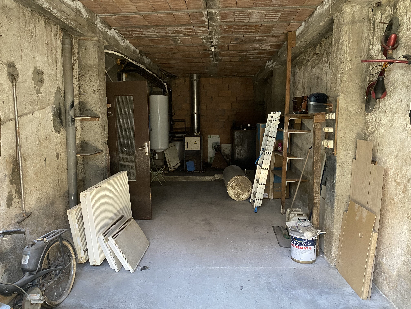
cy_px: 154
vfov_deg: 53.1
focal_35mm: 26
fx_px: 309
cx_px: 206
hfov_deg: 67.3
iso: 640
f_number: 1.8
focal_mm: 4.25
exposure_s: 1/32
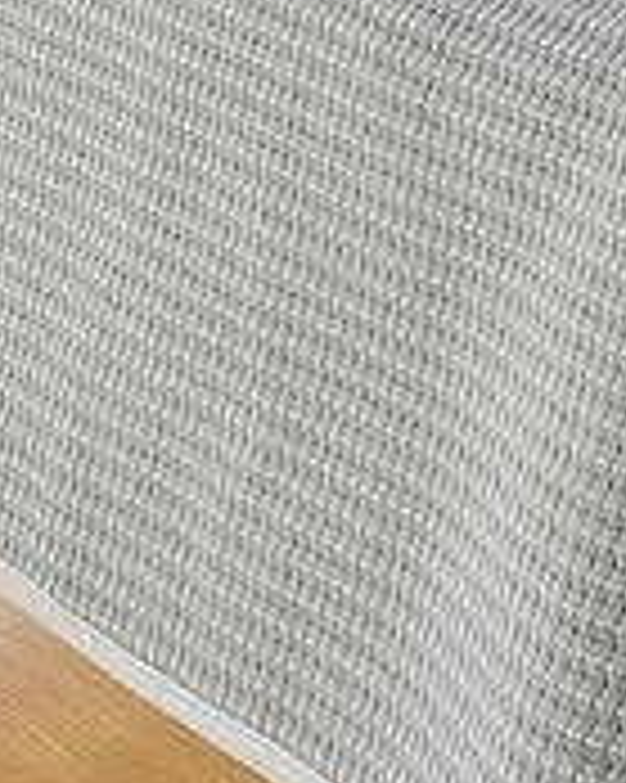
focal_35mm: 177
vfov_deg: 9.6
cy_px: -1141
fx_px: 4103
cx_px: 1860
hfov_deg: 7.6
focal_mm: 16
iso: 400
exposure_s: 1/30
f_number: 8
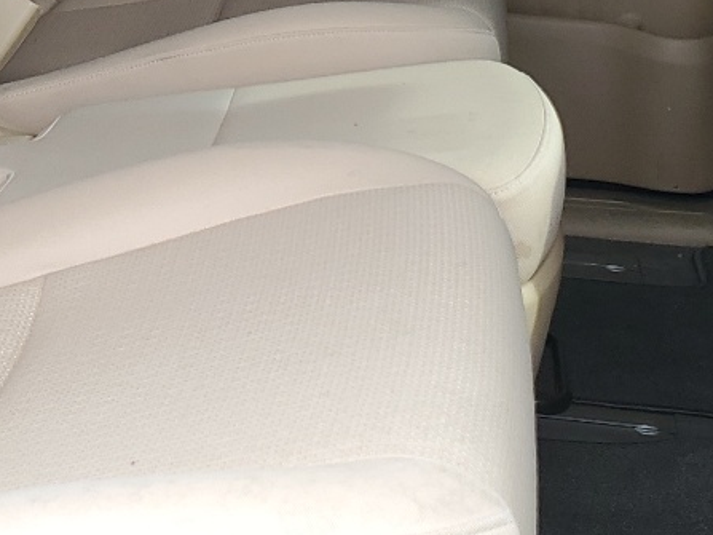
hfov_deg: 21.0
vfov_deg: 15.1
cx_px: 265
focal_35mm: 93
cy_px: -161
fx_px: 1915
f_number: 1.5
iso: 50
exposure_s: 1/192
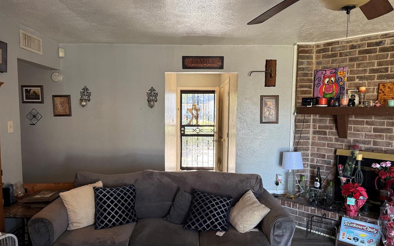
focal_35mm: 26
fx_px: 279
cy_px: 138
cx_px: 195
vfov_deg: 47.5
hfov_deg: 70.4
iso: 320
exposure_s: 1/120
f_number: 1.78
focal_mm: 6.76
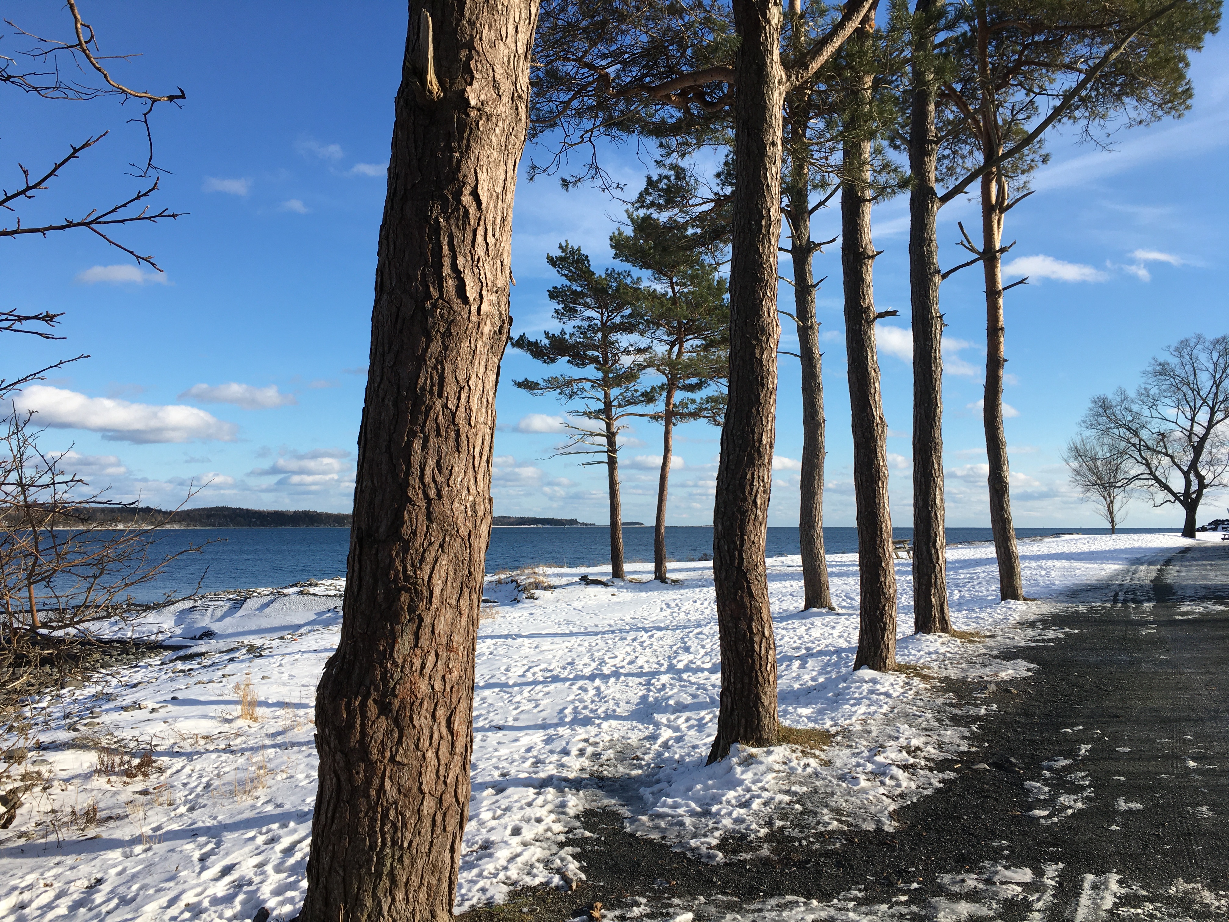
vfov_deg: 48.2
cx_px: 614
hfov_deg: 61.7
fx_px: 1030
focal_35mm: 29
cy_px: 461
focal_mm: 4.15
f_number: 2.2
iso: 25
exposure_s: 1/1479
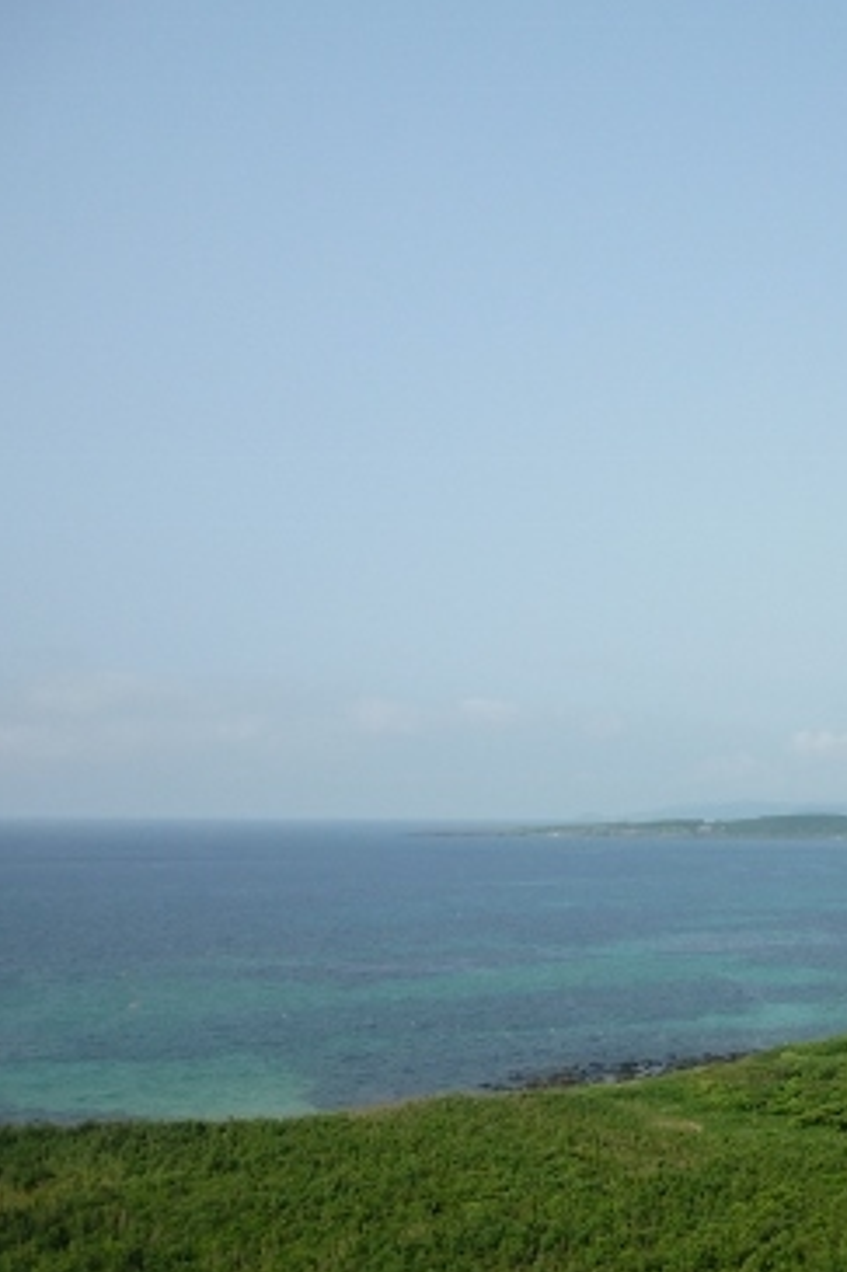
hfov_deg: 27.7
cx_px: 749
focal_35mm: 47
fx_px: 1660
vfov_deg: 41.9
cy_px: 643
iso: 100
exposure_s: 1/200
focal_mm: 5.5
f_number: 8
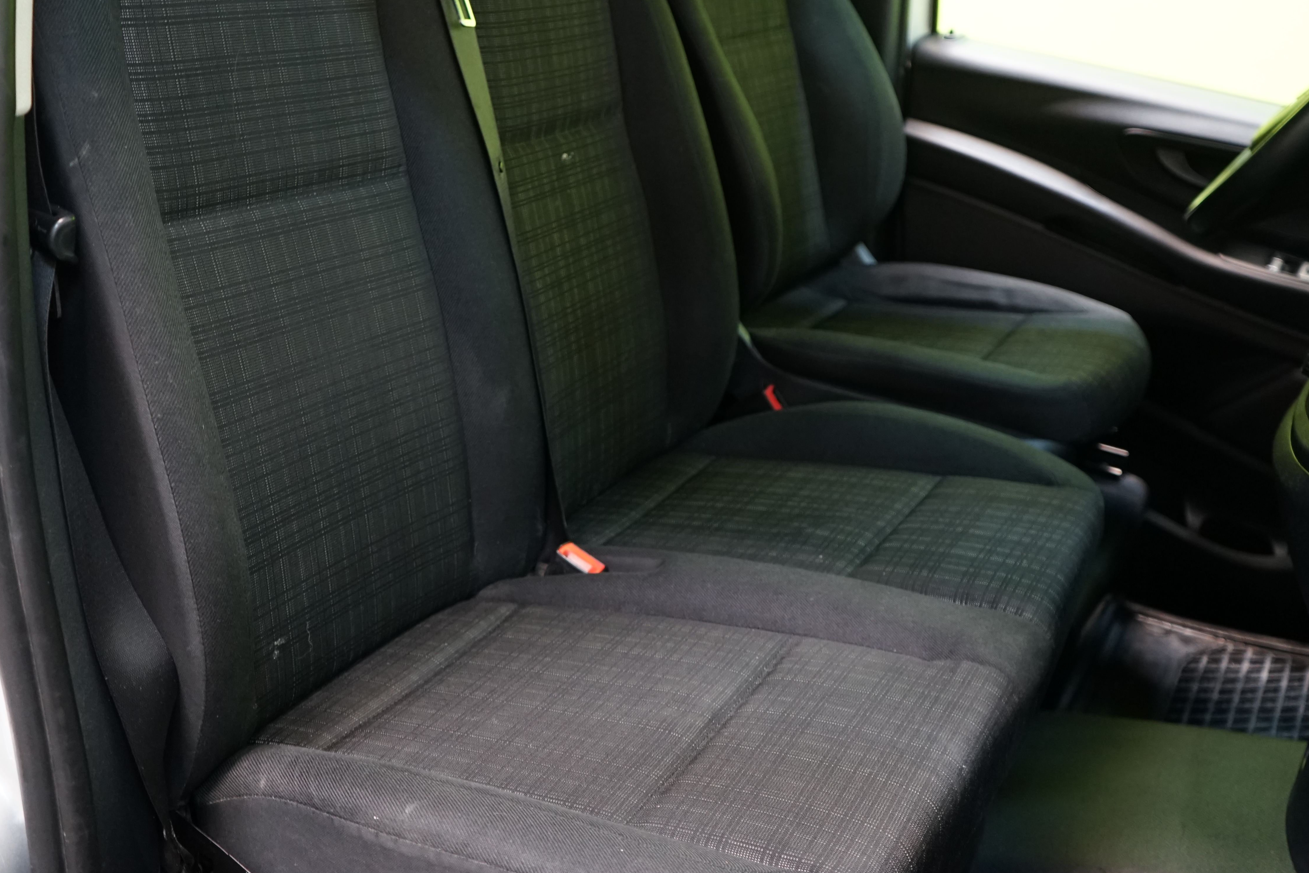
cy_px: 332
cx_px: 643
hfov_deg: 49.6
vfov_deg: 34.0
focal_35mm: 39
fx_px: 1418
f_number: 3.5
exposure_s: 1/30
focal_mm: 29
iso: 1600
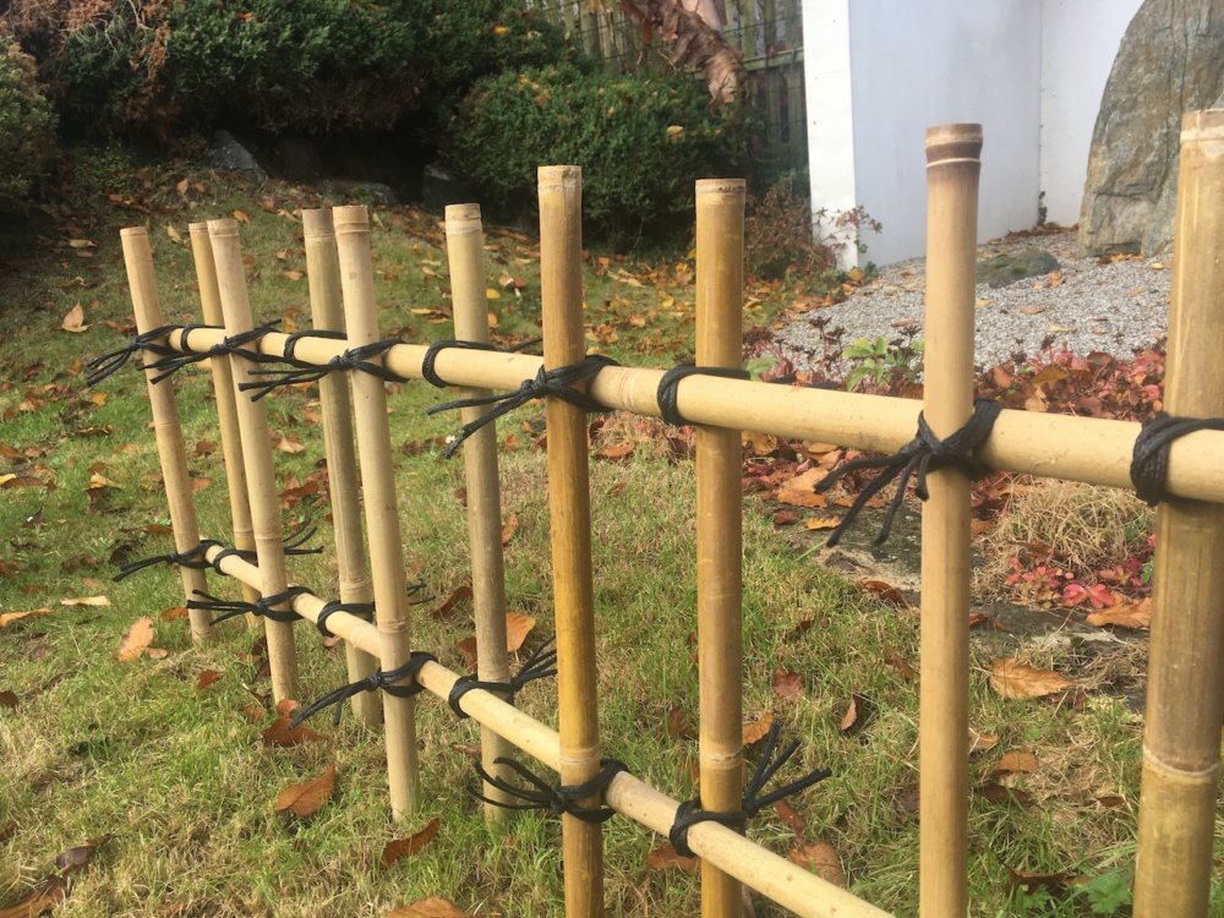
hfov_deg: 61.7
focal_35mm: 29
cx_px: 612
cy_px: 459
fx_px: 1025
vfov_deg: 48.2
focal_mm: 4.15
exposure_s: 1/249
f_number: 2.2
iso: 25
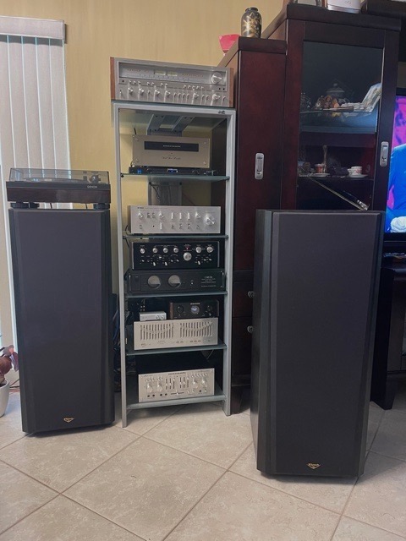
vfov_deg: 67.3
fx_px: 407
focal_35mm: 26
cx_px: 203
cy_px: 270
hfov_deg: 53.1
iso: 500
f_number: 1.6
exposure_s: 1/30
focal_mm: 5.1
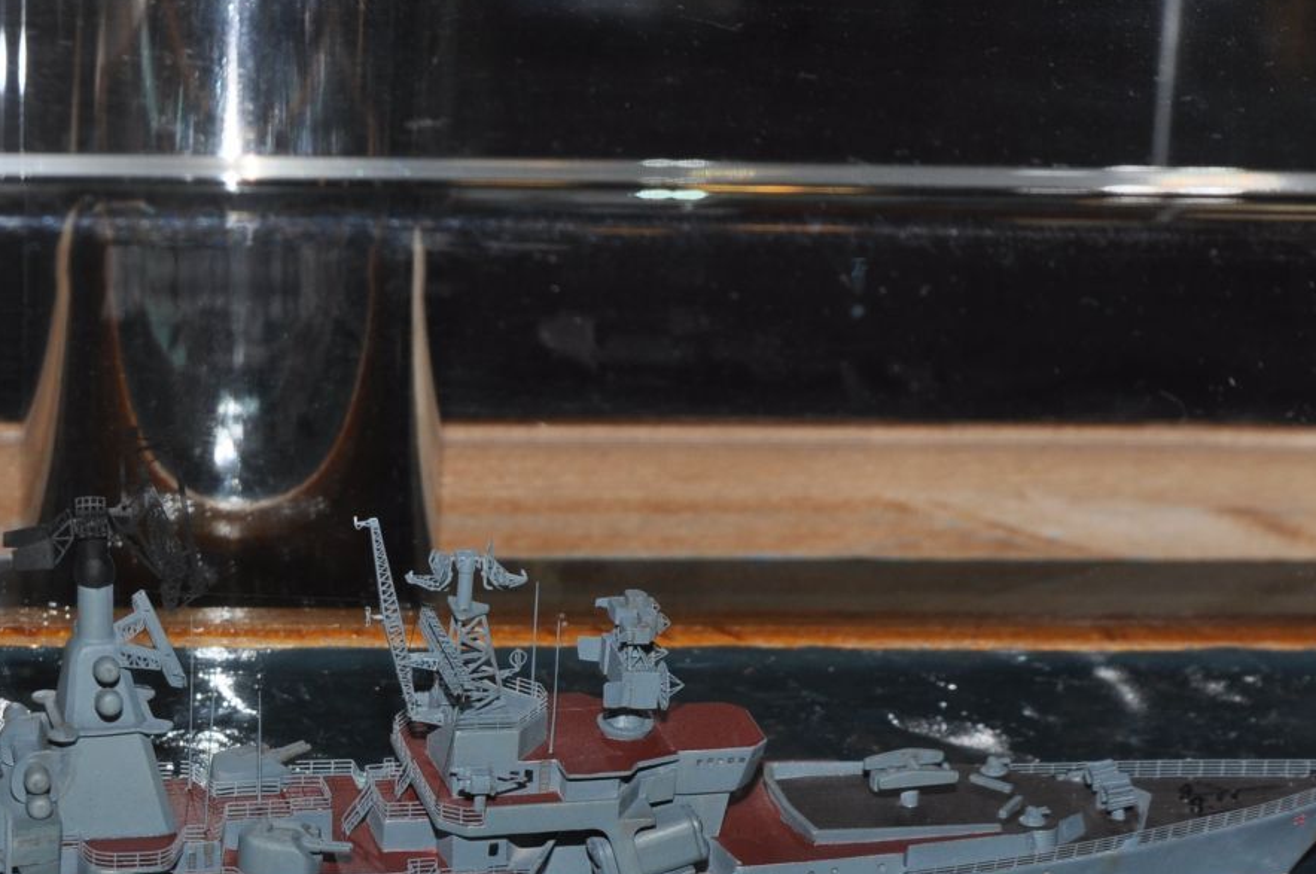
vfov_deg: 9.8
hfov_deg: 14.7
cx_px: 208
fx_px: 5075
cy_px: 877
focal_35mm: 139
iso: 200
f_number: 10
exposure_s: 1/100
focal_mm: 40
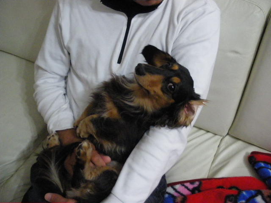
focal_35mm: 36
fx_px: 282
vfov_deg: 39.7
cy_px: 102
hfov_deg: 51.4
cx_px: 136
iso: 800
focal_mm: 6.3
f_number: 3.5
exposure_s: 1/30
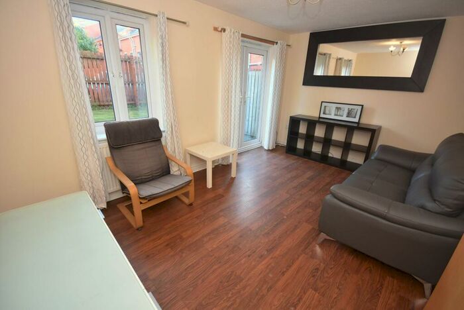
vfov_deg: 77.4
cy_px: 155
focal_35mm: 15
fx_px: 193
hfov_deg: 100.3
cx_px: 232
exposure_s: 1/60
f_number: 4
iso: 720
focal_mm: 10
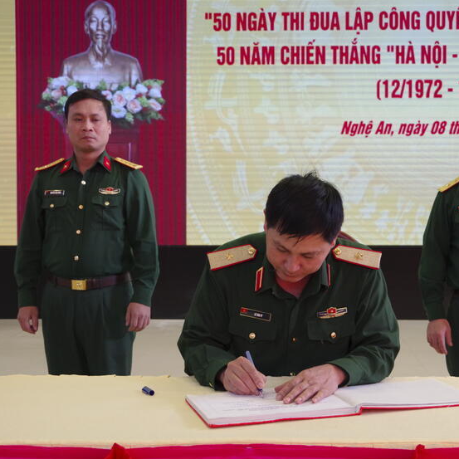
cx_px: 296
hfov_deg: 35.8
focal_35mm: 47
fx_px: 705
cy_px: 234
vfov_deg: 36.1
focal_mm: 24
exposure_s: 1/80
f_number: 4.5
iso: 1600
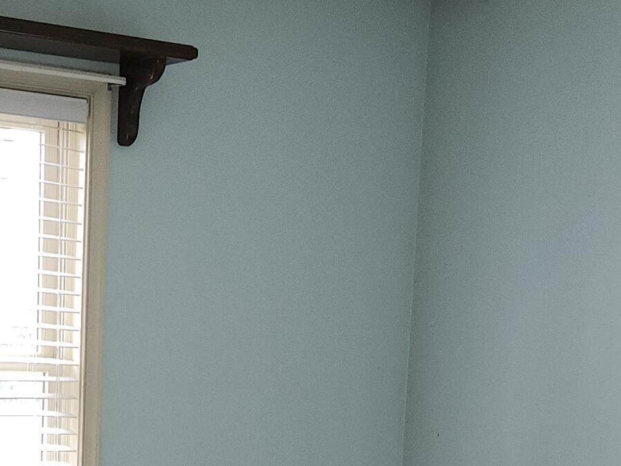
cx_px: 202
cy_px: 524
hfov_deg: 25.2
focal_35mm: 77
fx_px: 1381
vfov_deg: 18.4
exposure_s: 1/40
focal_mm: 5.54
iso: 100
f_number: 1.8
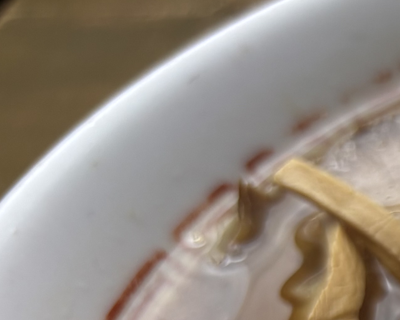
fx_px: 1338
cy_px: 491
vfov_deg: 12.9
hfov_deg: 14.1
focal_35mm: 113
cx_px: 817
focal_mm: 5.96
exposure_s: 1/100
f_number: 1.6
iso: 50
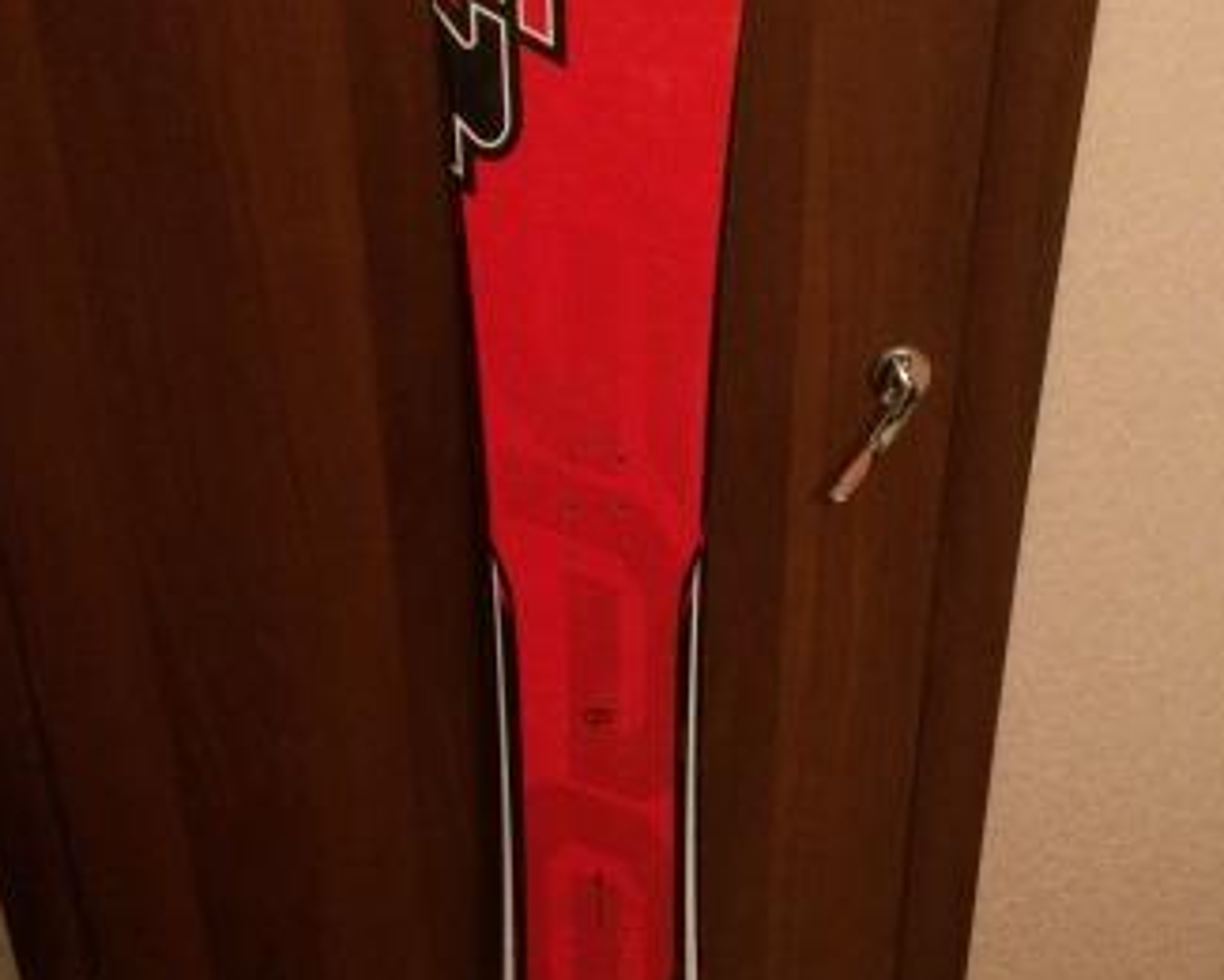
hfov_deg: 46.8
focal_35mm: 39
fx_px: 1413
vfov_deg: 38.2
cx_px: 618
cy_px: 535
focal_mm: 4.15
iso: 500
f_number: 2.2
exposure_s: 1/17
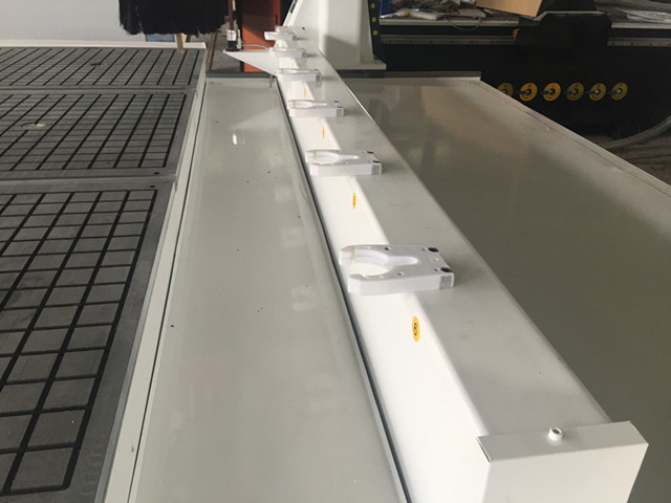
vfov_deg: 48.2
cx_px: 336
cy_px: 252
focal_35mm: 29
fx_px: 562
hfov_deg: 61.7
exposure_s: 1/40
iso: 32
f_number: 2.2
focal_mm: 4.15
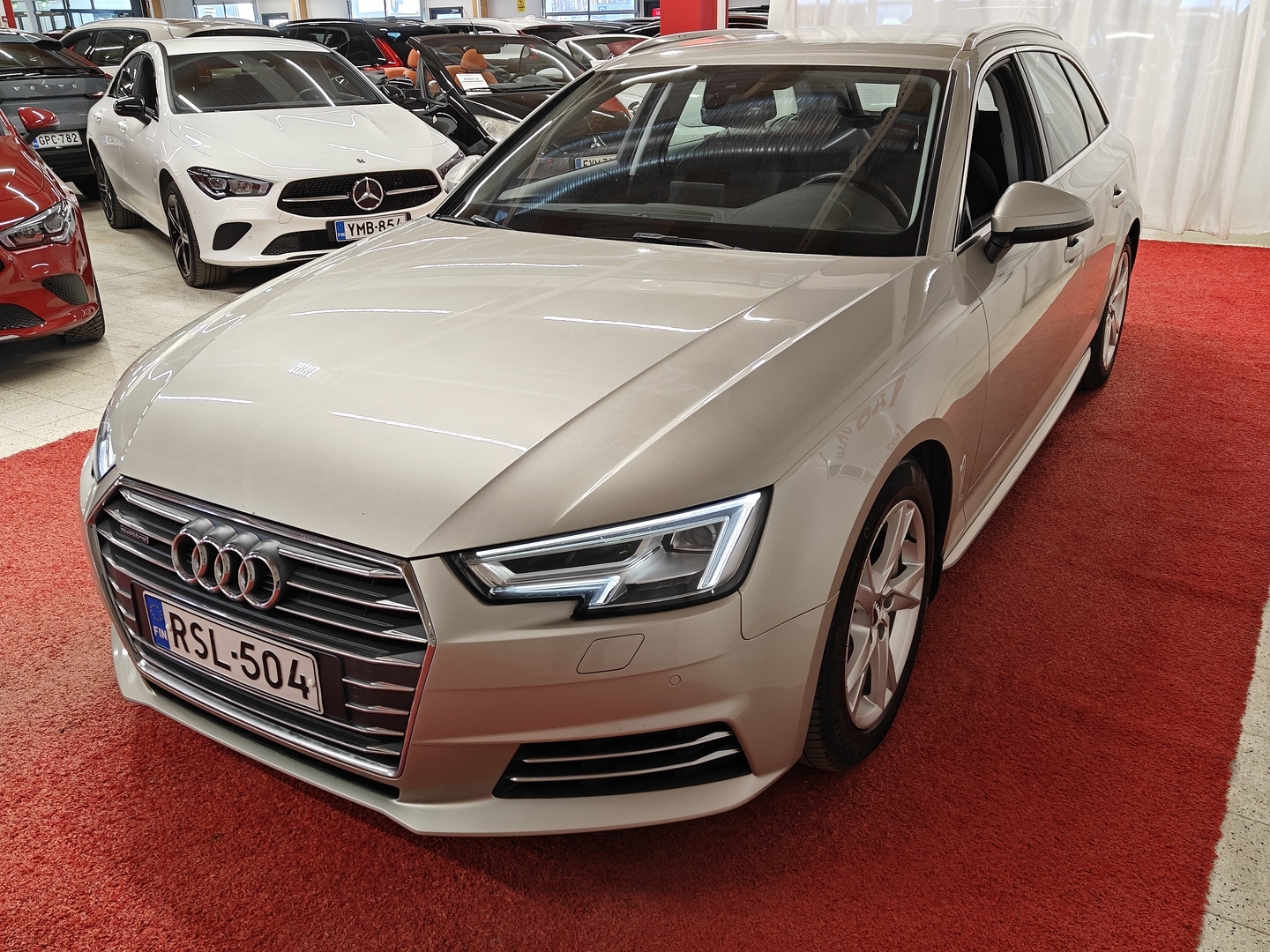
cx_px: 635
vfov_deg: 48.2
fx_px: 1064
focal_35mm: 29
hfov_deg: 61.7
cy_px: 476
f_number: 1.8
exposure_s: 1/77
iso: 50
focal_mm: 5.59
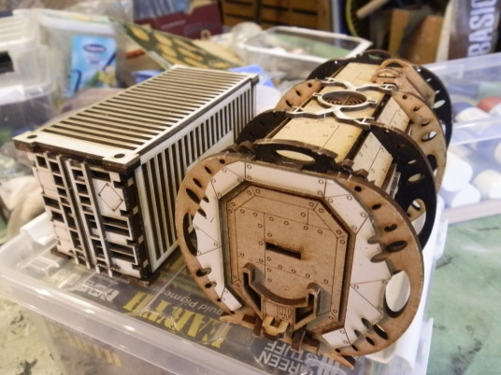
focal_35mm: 28
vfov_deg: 49.7
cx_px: 250
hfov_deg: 63.4
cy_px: 188
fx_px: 405
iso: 400
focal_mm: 5
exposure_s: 1/30
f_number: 3.1
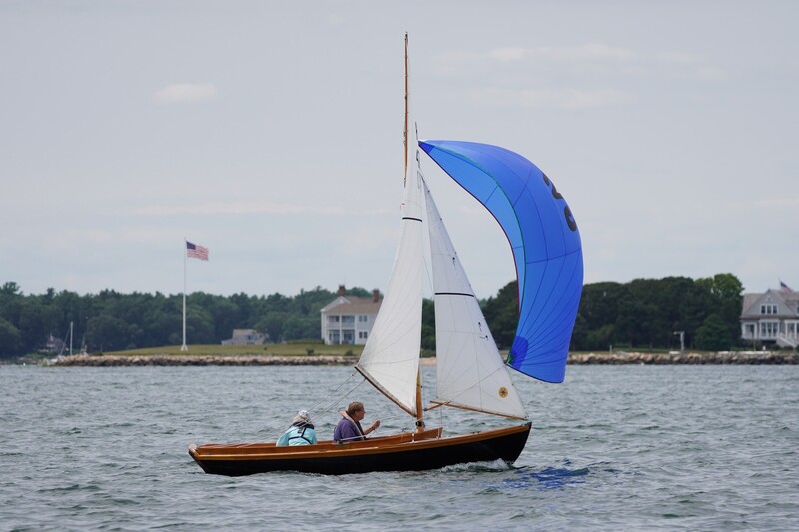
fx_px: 6657
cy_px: 266
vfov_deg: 4.6
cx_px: 400
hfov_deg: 6.9
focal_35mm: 300
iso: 160
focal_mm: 200
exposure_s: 1/1250
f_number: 5.6
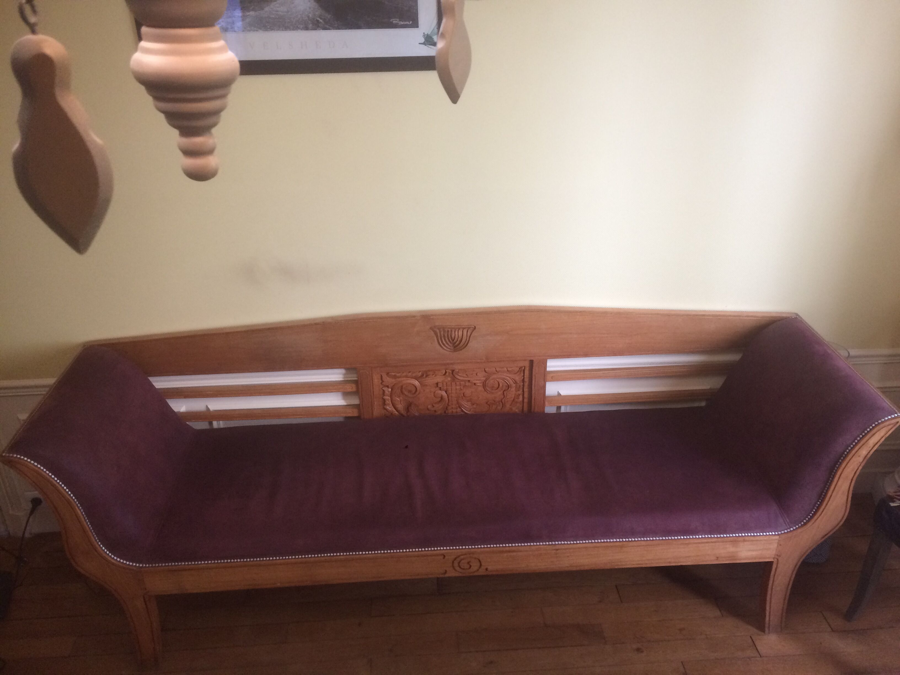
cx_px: 450
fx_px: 754
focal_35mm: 29
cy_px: 338
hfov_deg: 61.7
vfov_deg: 48.2
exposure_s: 1/33
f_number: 2.2
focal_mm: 4.15
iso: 160
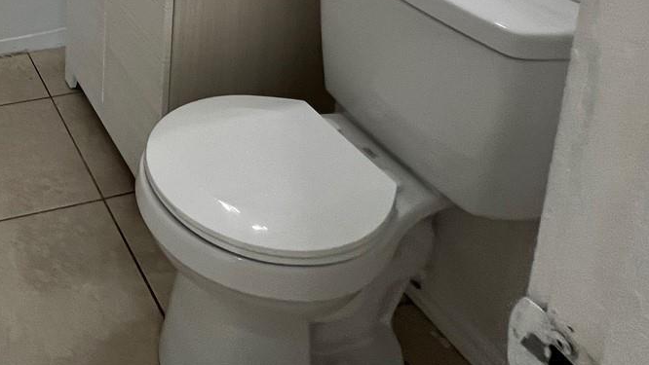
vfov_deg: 24.6
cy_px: -215
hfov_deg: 46.8
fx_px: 585
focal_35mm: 34
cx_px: -20
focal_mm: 1.57
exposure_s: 1/120
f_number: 1.8
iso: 200
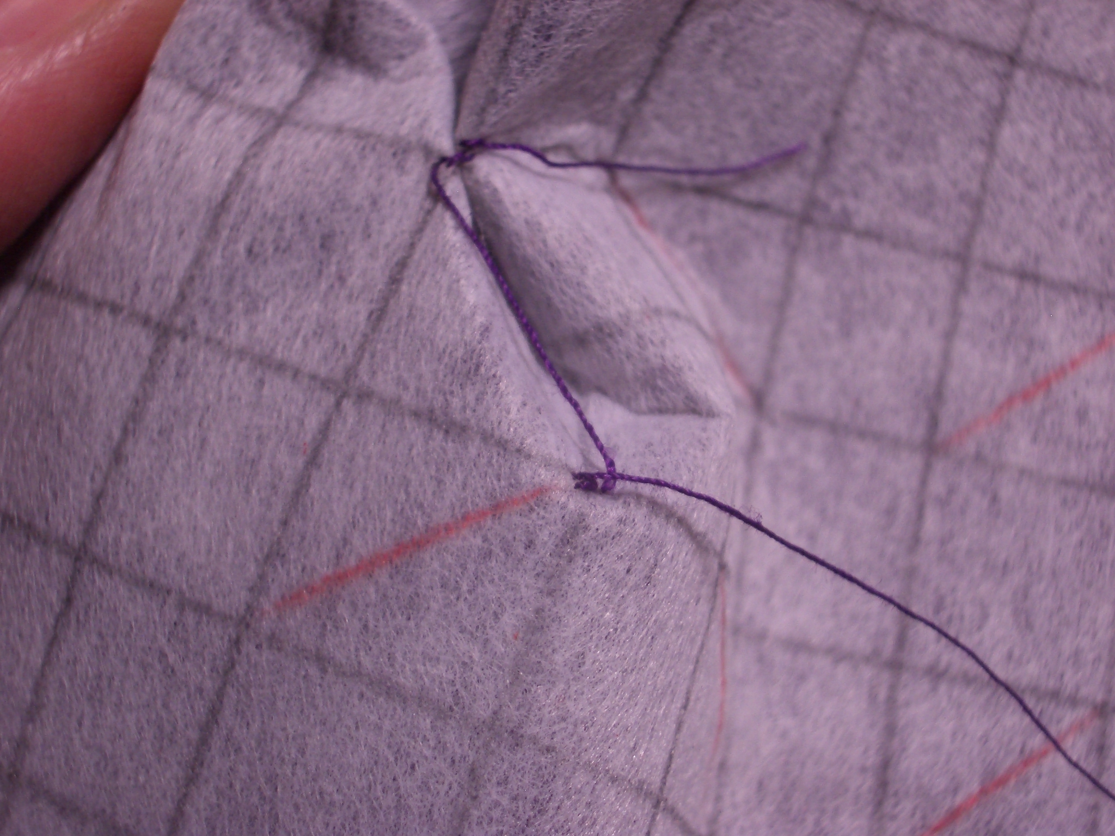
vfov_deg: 23.7
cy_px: 418
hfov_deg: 31.2
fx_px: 1997
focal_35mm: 62
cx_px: 558
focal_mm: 10.2
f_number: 3.5
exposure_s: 1/20
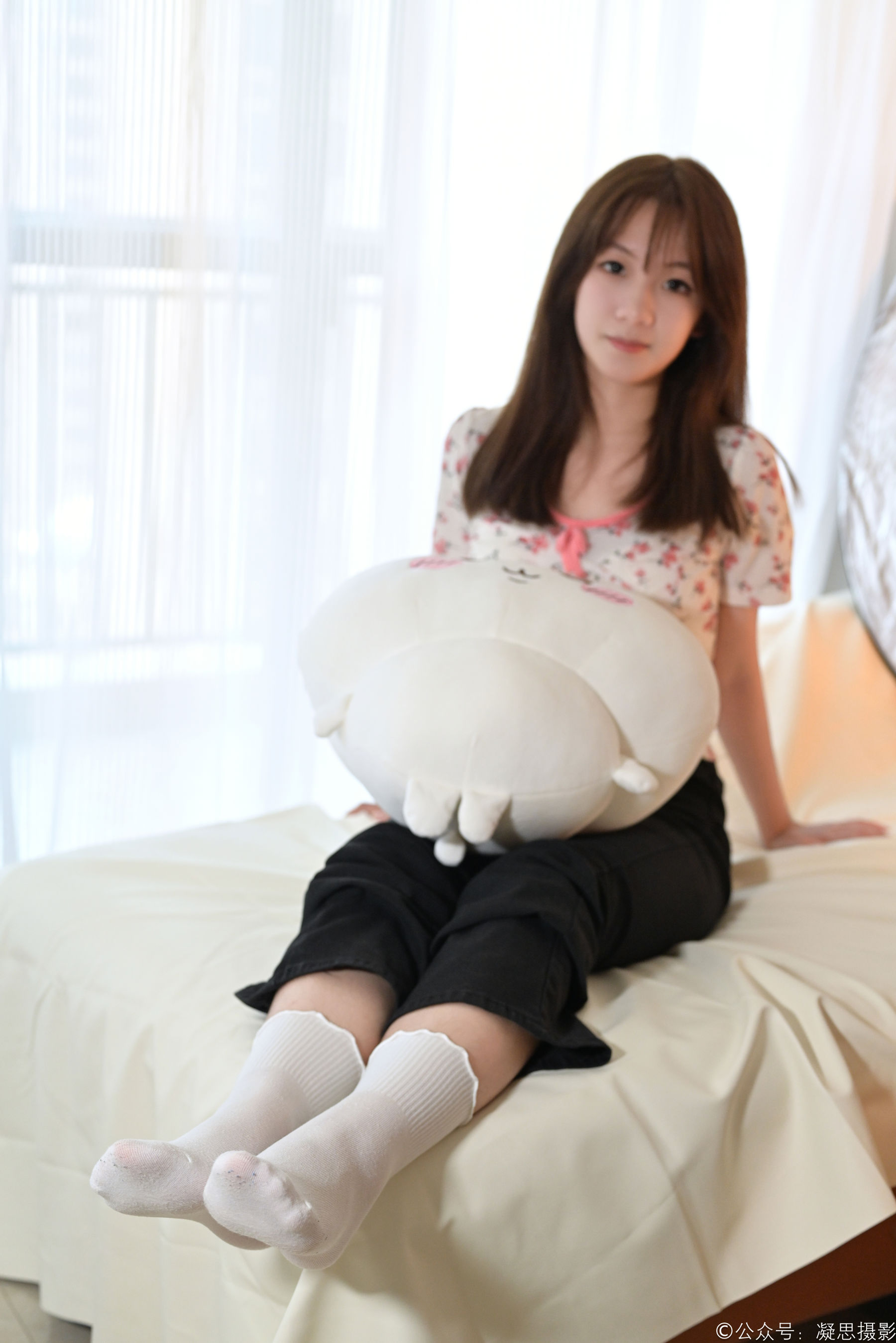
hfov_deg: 27.0
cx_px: 448
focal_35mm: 50
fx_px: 1867
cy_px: 672
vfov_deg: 39.6
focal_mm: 50
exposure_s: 1/100
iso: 2000
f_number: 4
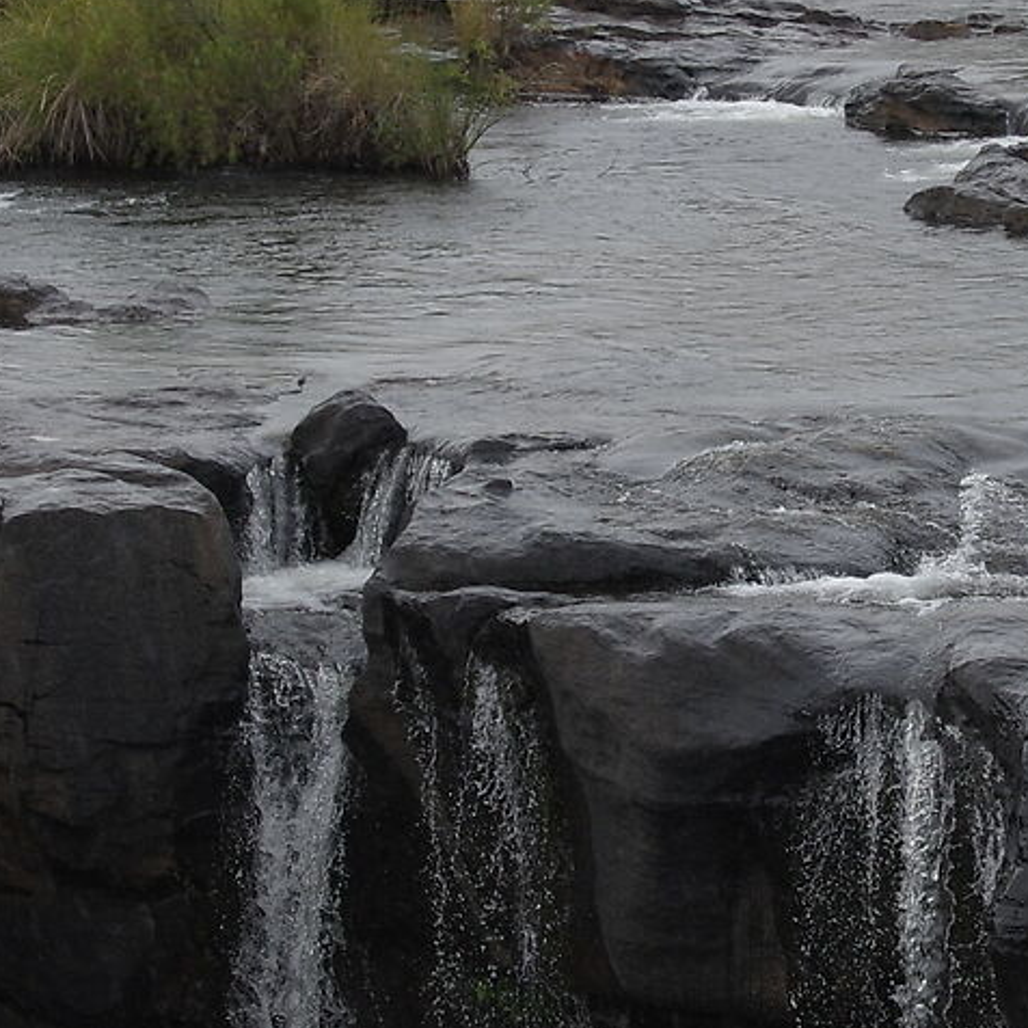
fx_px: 6182
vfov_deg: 9.5
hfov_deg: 9.5
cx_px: 885
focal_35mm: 184
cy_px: 279
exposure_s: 1/500
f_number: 7.1
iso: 160
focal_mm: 29
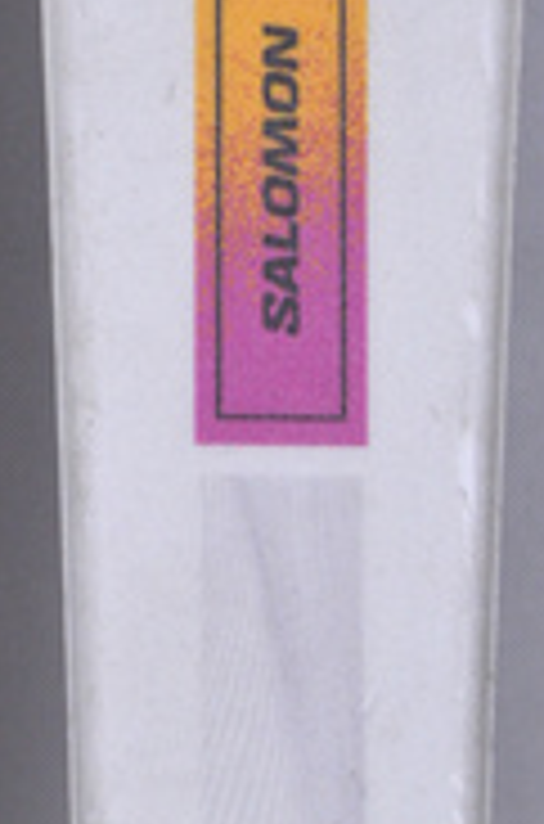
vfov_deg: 5.3
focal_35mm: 388
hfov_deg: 3.5
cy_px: -122
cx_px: -16
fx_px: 8850
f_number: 9.5
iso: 3200
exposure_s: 1/125
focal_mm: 105
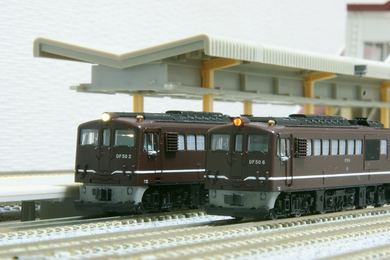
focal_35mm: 150
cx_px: 214
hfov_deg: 13.7
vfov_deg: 9.1
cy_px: 137
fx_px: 1625
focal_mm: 90
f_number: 32
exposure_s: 13
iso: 400
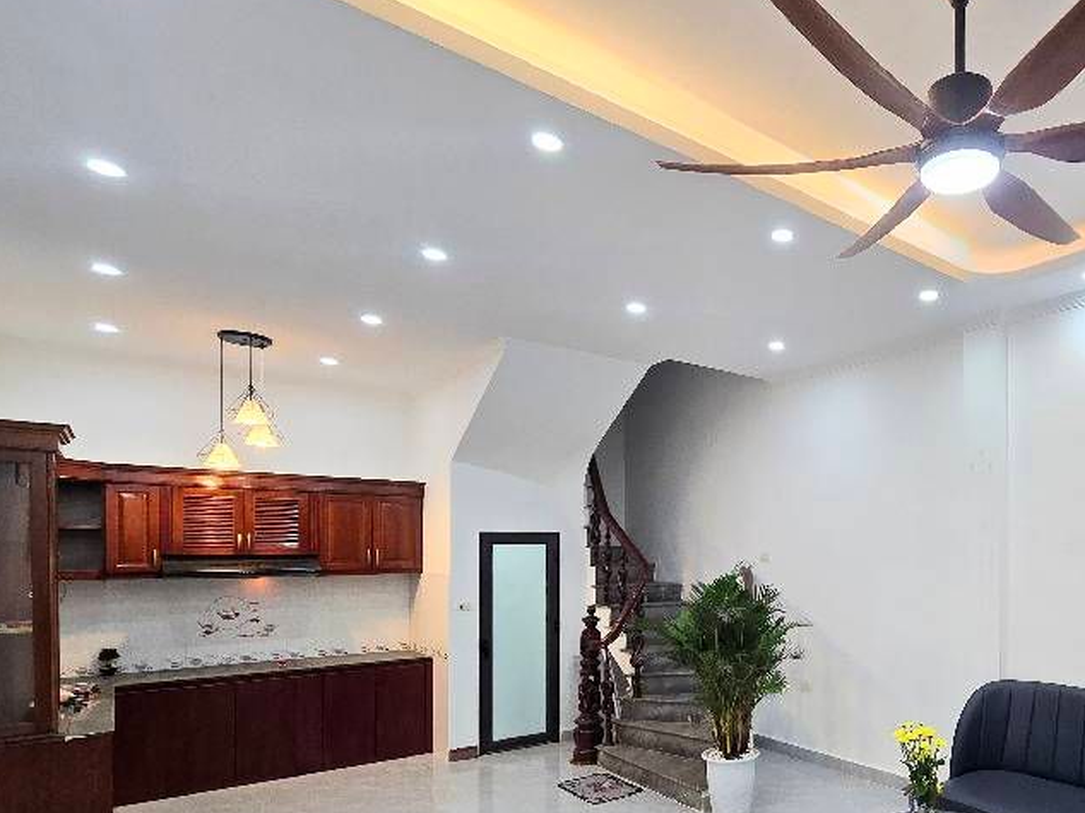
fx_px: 658
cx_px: 813
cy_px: 556
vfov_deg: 61.5
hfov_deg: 73.5
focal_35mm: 21
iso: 80
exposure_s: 1/50
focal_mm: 2.2
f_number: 2.2
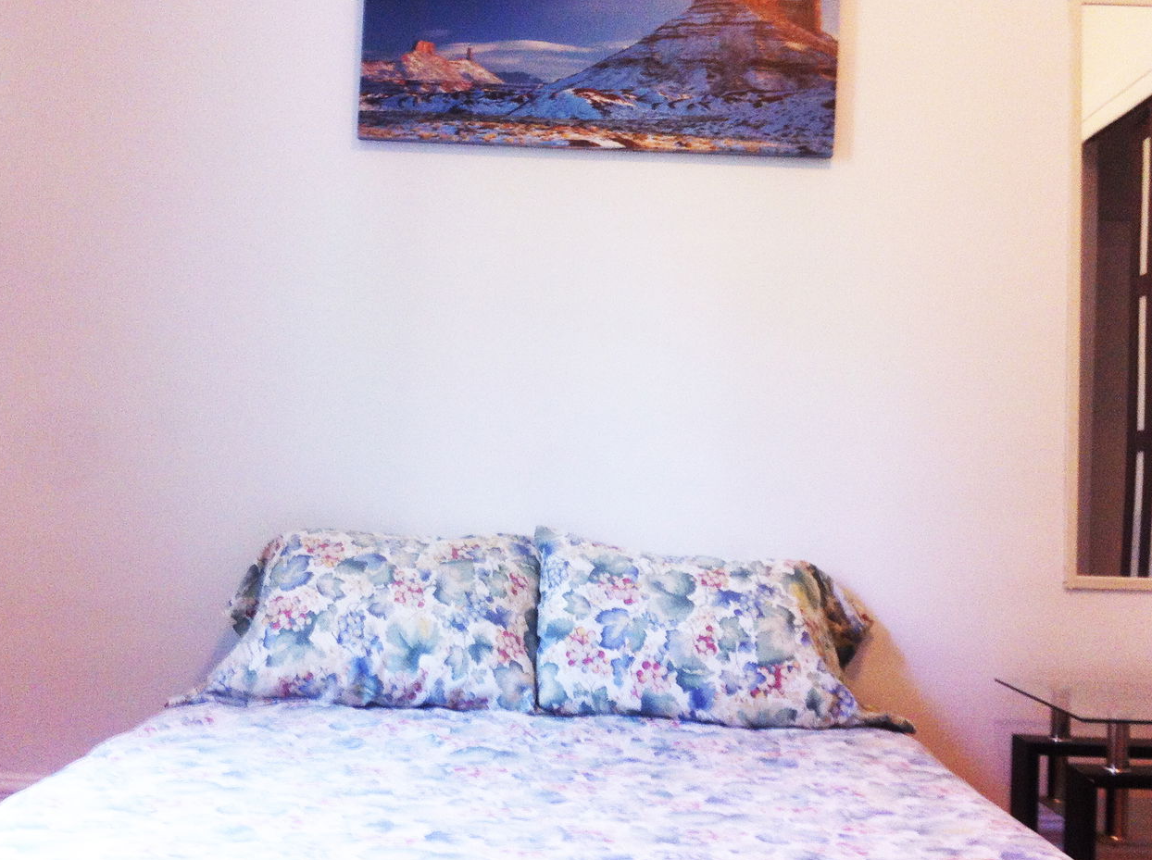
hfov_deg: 42.1
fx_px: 1495
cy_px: 411
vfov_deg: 32.1
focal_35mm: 45
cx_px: 544
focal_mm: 3.85
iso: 125
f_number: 2.8
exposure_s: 1/15
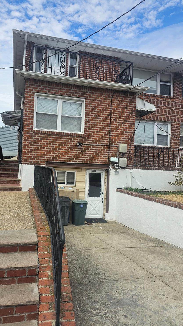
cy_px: 162
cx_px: 70
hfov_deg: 44.1
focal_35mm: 26
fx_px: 224
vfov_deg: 71.9
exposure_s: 1/786
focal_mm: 6.3
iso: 10
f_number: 1.7
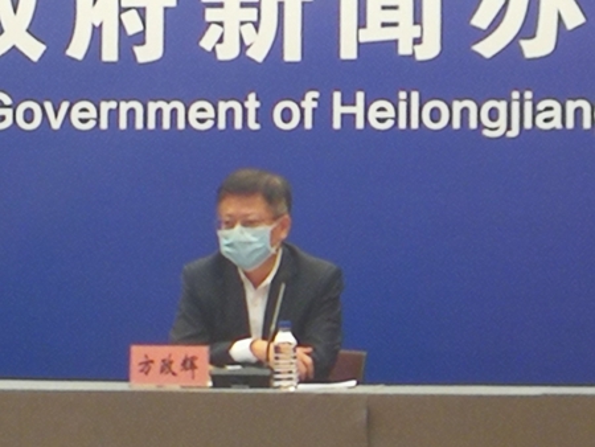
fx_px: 4506
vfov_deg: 5.7
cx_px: 298
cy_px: 224
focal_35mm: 262
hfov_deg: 7.6
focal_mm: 3.95
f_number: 2.2
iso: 125
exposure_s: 1/33.3
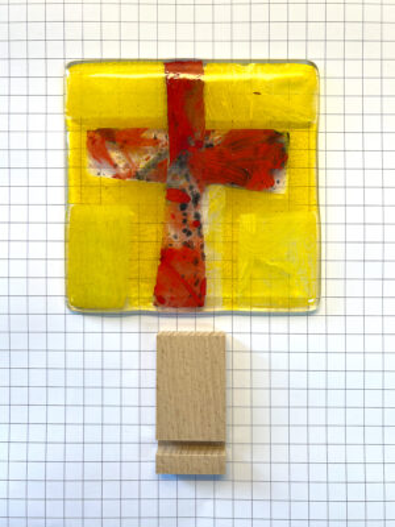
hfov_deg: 53.1
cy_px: 264
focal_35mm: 26
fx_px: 396
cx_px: 198
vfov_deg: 67.3
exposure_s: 1/100
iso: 40
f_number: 1.5
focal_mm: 5.7
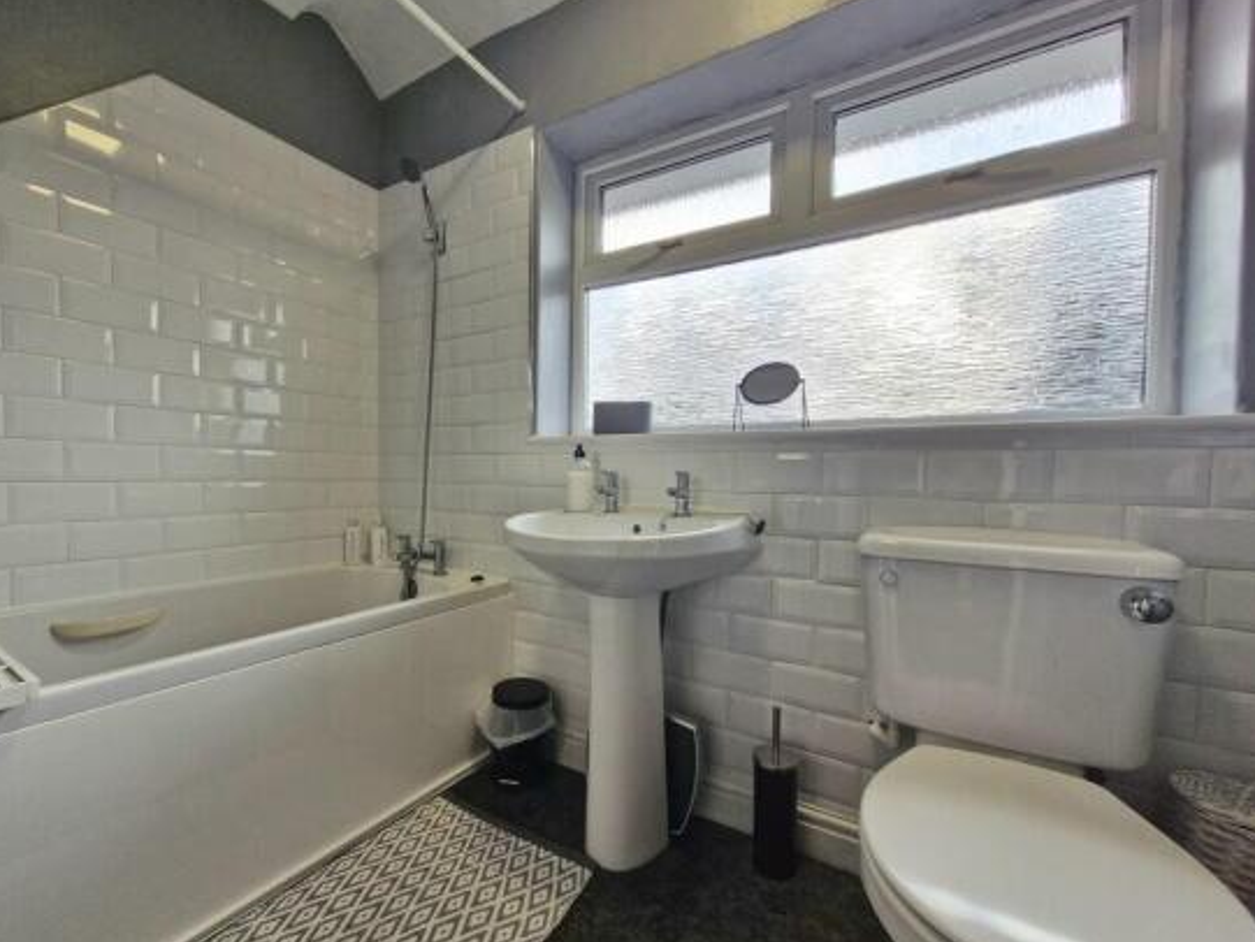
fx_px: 508
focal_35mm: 14
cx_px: 590
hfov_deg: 101.9
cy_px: 493
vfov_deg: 85.6
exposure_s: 1/256
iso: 50
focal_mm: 1.74
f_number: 2.2
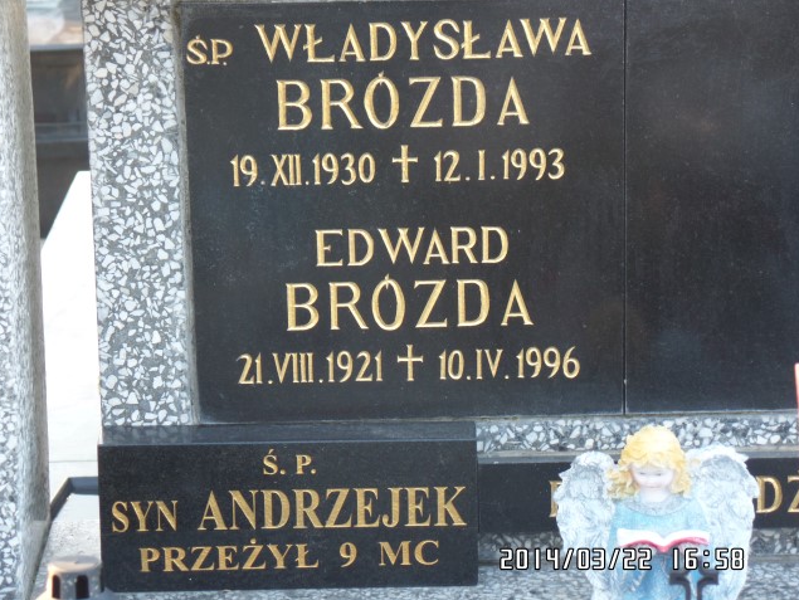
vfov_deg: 10.5
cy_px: 301
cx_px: 399
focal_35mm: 142
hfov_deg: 13.9
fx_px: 3279
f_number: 4.2
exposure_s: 1/60
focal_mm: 25.2
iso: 240
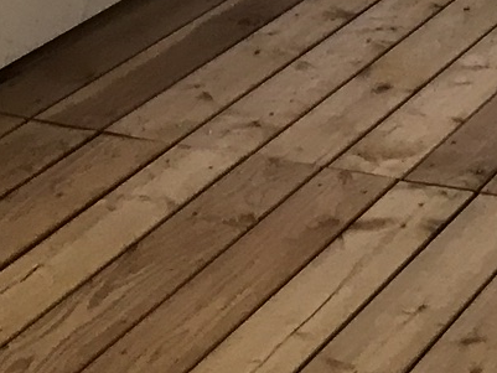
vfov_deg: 9.4
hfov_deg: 12.7
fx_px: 2054
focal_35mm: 143
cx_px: 865
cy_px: -480
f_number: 1.8
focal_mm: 3.99
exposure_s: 1/40
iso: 25
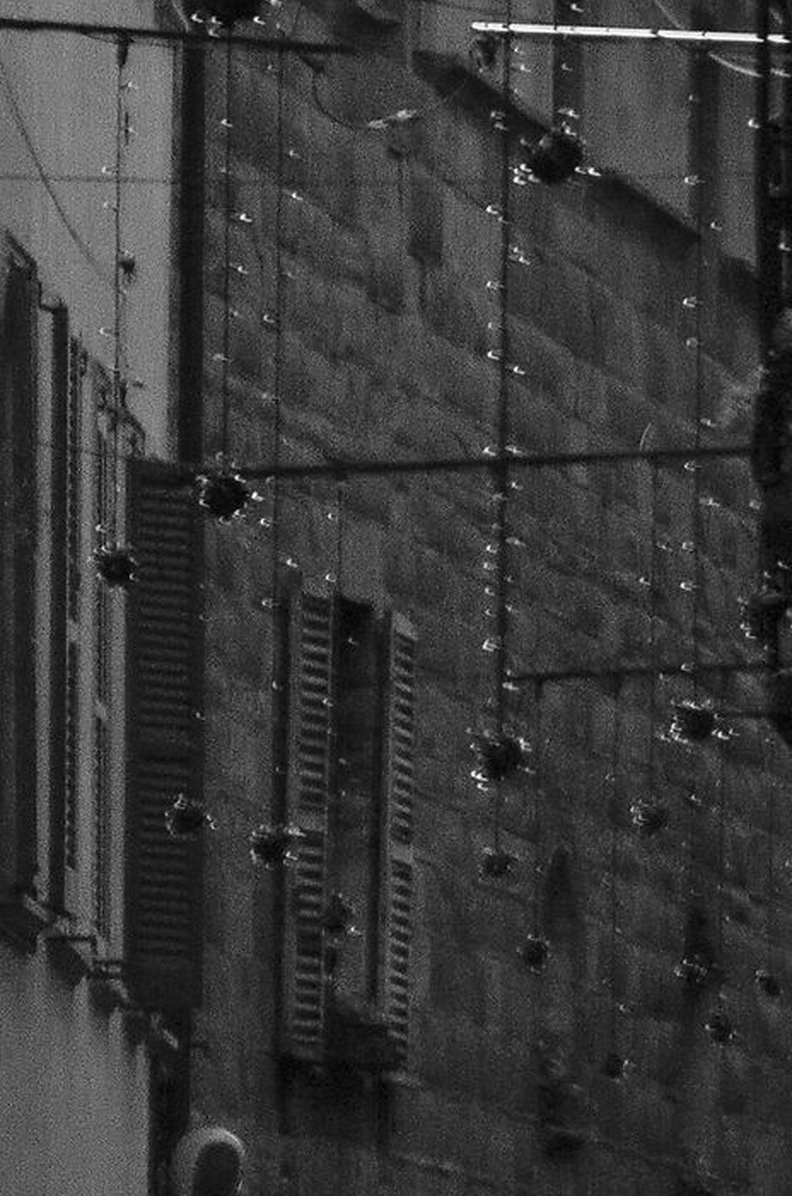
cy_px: 1361
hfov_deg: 3.1
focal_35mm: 437
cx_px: -172
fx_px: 14482
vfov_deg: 4.7
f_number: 6.3
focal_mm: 85
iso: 800
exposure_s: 1/50
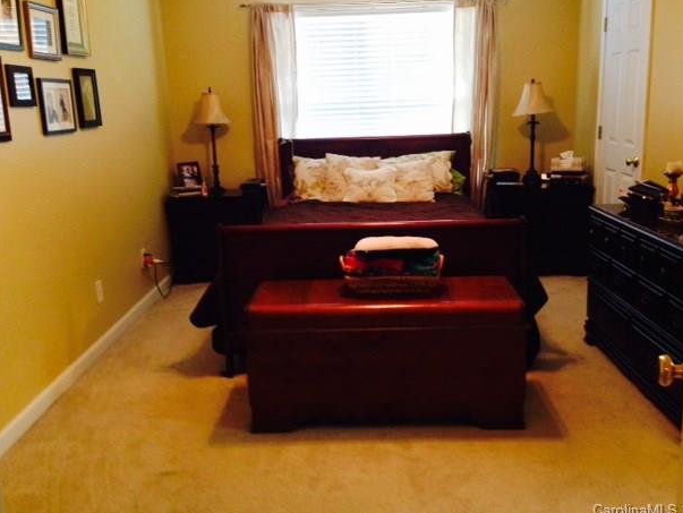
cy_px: 249
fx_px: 691
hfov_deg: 52.6
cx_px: 360
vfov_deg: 40.7
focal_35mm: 35
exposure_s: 1/20
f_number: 2.4
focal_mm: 4.12
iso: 200
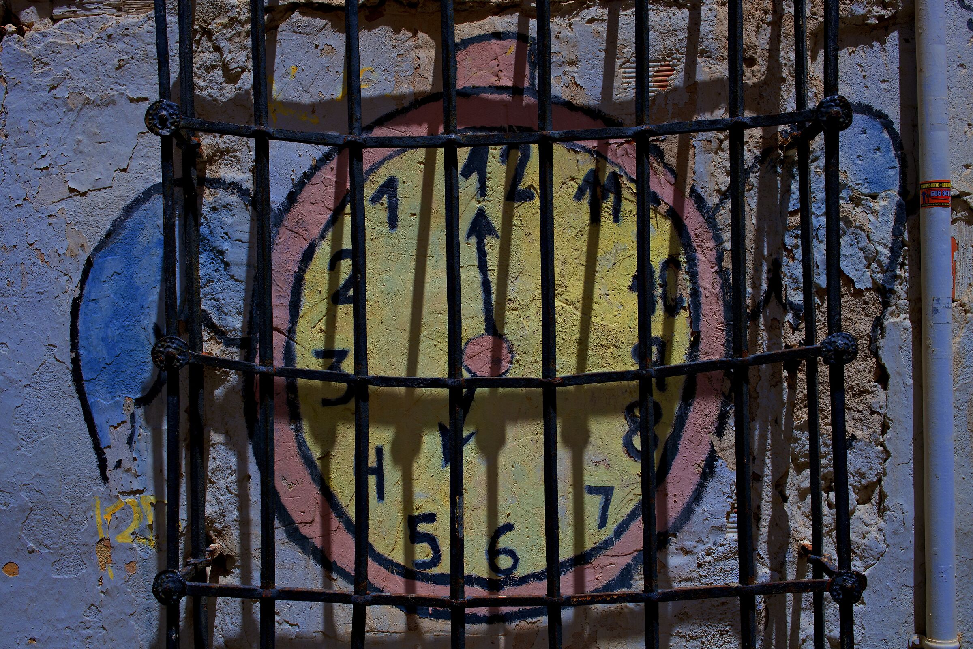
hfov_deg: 48.5
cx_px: 486
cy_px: 324
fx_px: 1081
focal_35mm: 40
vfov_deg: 33.4
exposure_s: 1/250
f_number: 14
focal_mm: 40
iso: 100
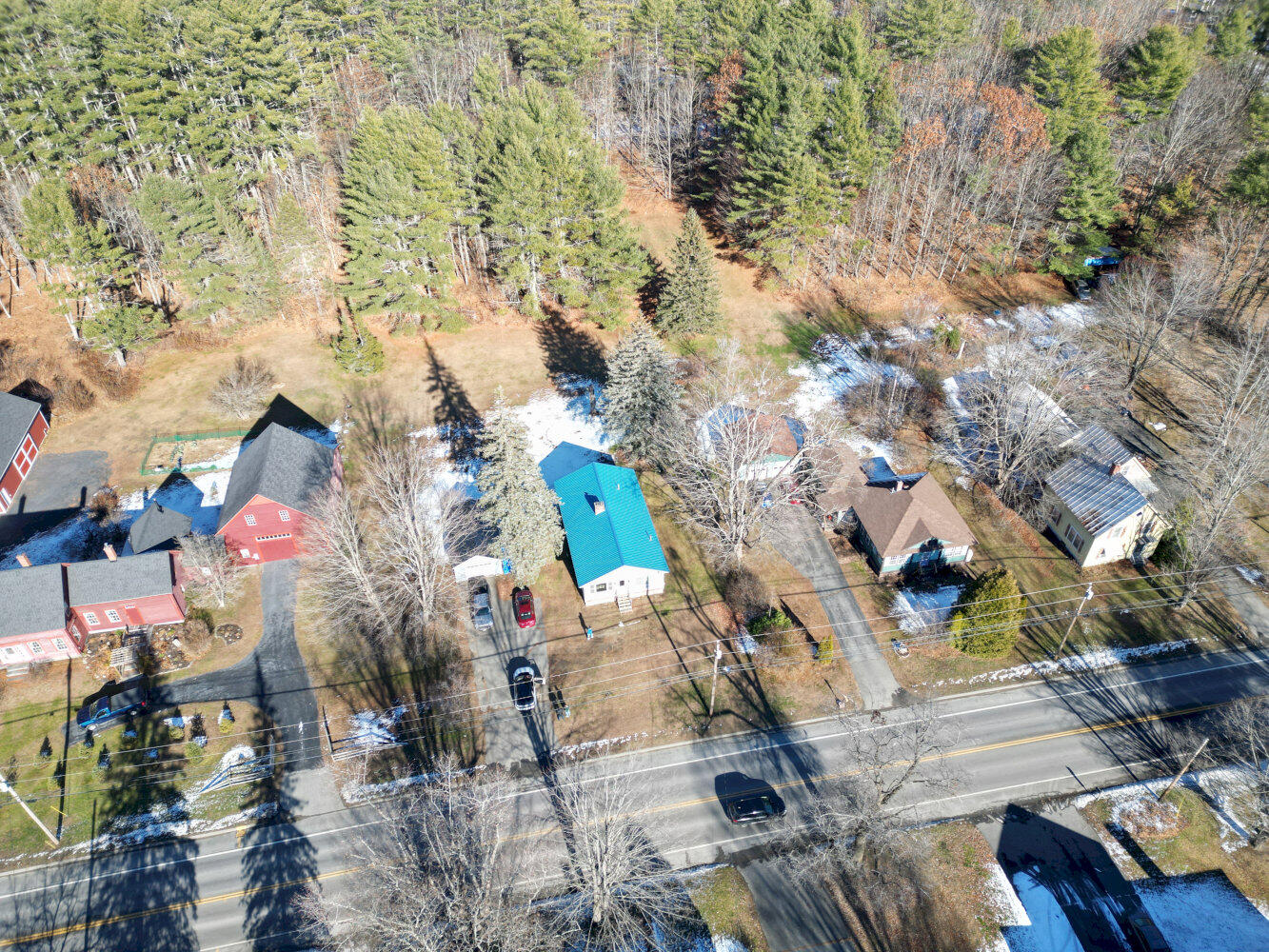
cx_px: 634
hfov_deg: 71.6
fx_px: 880
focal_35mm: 24
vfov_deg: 56.8
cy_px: 476
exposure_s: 1/1000
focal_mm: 6.72
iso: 110
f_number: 1.7
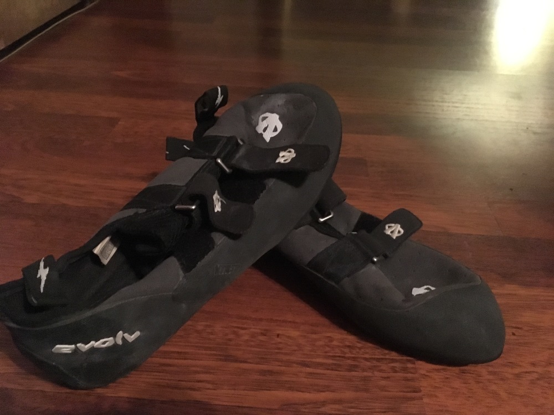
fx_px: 464
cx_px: 277
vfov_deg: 48.2
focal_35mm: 29
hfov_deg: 61.7
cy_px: 208
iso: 2000
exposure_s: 1/15
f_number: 2.2
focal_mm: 4.15
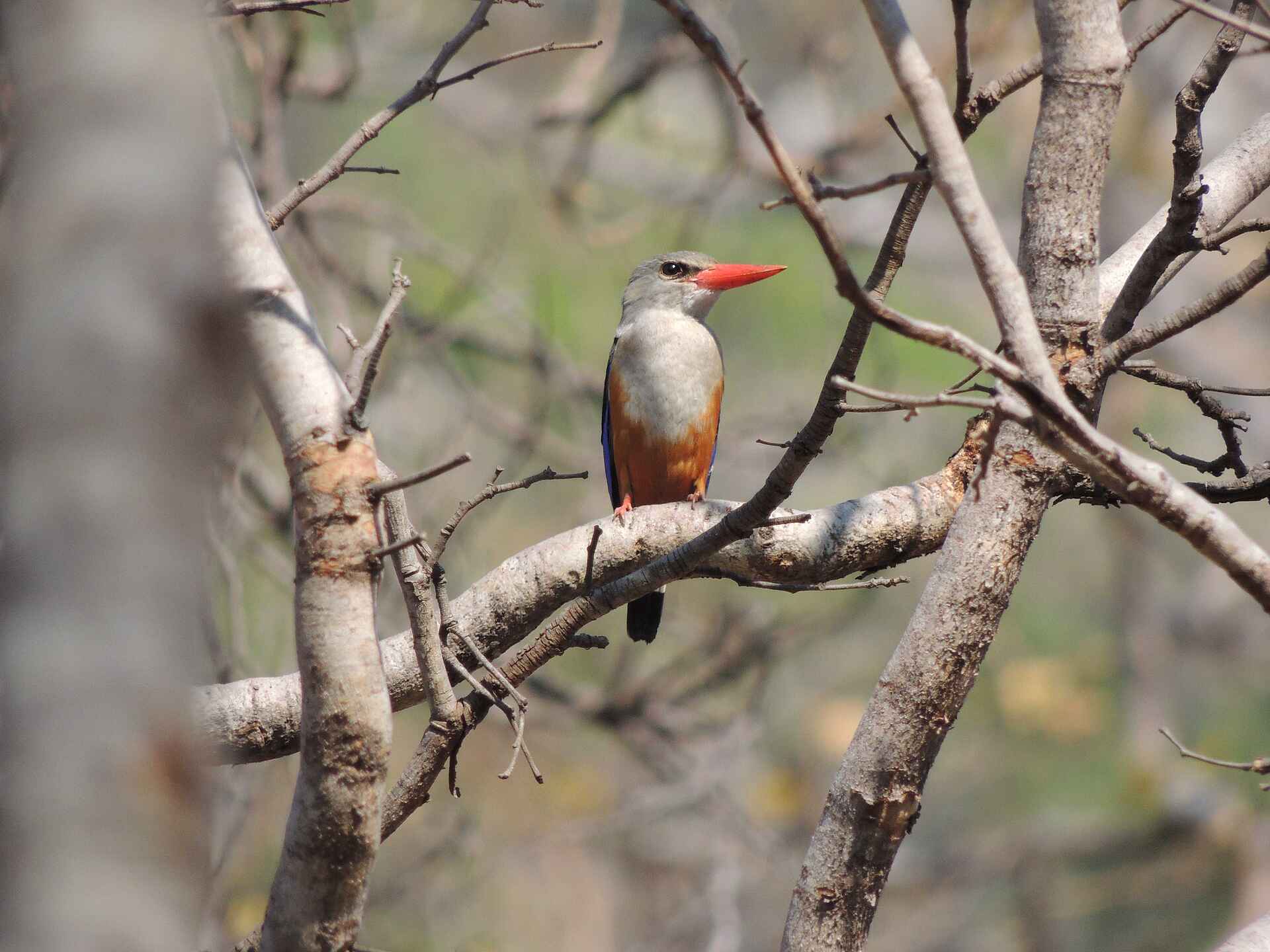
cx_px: 635
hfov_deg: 2.0
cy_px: 476
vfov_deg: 1.5
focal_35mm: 1000
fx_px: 36688
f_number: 5.9
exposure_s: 1/500
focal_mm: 180
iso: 220
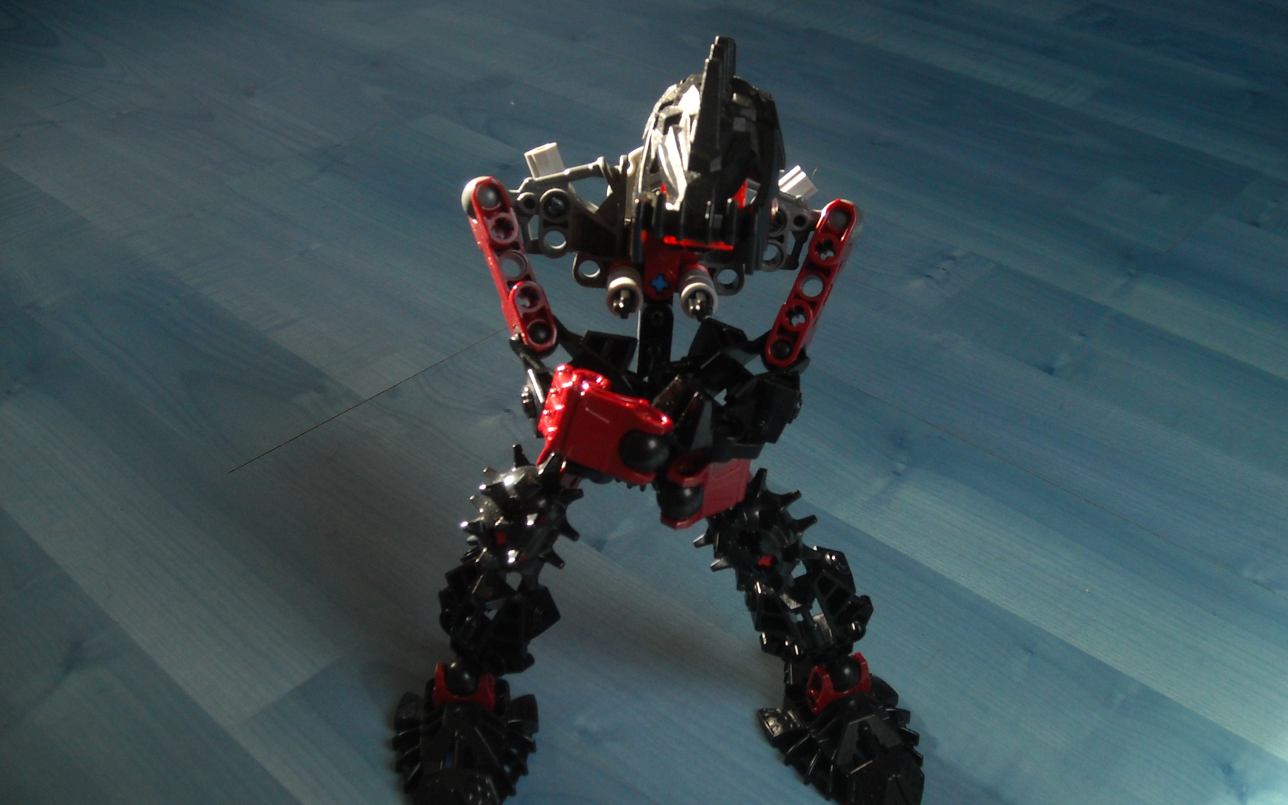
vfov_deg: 32.8
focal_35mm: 39
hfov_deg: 50.4
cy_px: 415
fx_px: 1369
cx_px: 653
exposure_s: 1/60
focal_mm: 5.7
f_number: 2.8
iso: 129
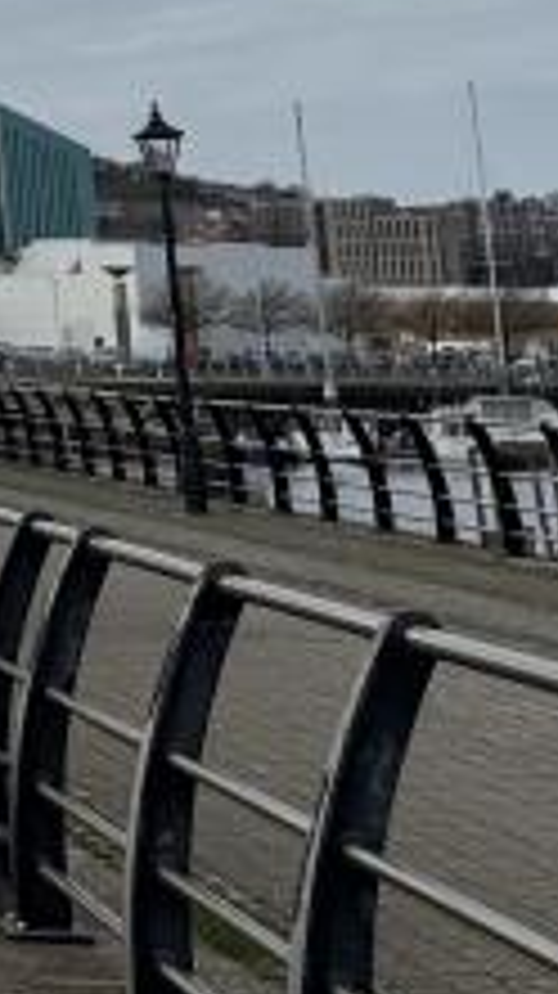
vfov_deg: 16.4
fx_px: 3189
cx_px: -1314
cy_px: -423
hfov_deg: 8.0
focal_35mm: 121
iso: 80
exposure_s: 1/8130
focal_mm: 6.76
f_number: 1.78
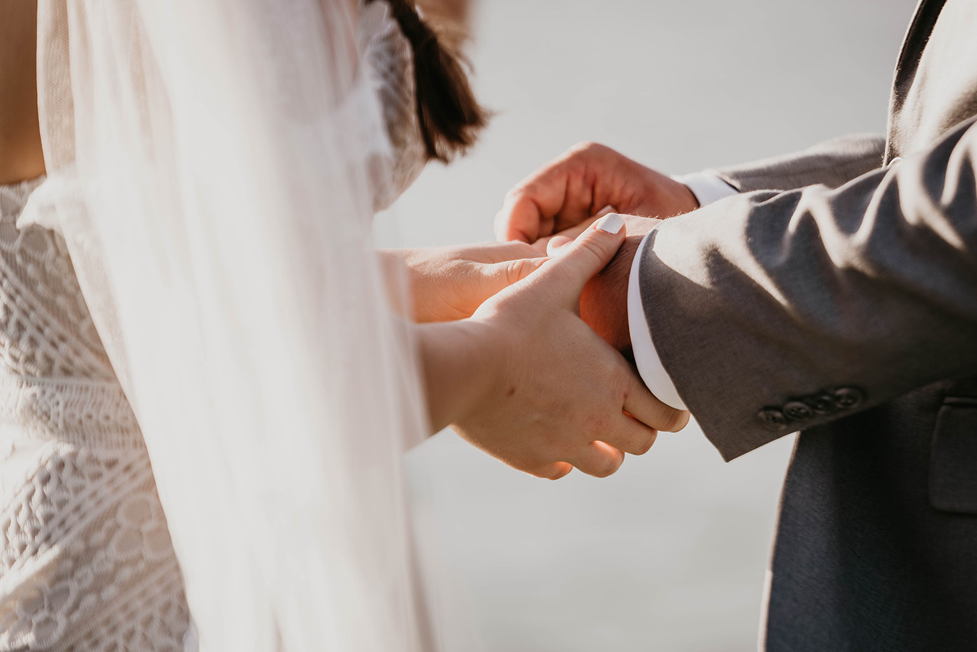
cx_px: 504
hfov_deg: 9.9
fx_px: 5619
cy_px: 327
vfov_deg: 6.6
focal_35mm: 207
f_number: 3.5
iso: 125
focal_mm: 198
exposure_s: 1/500
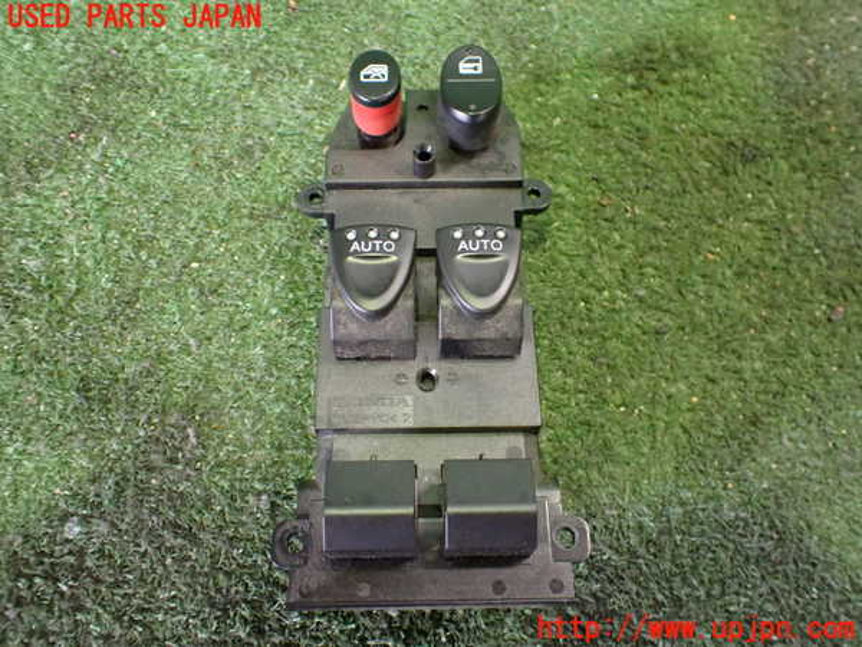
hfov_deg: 60.0
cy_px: 324
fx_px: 747
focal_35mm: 30
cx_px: 431
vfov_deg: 46.8
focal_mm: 5.4
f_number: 2.3
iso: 800
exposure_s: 1/30
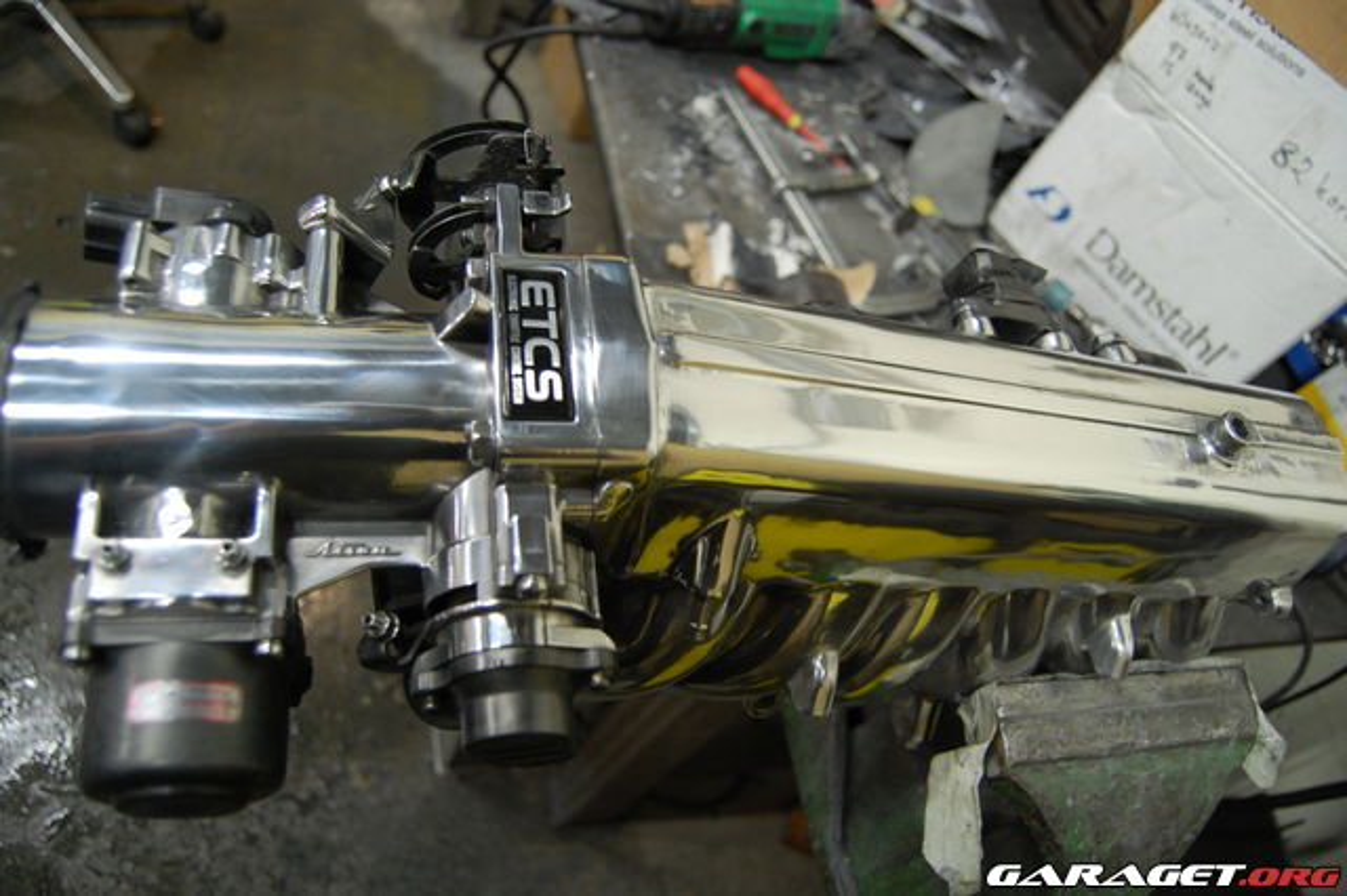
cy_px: 448
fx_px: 1010
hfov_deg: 67.4
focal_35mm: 27
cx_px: 674
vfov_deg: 47.9
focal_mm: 18
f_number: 3.5
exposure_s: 1/15
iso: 800
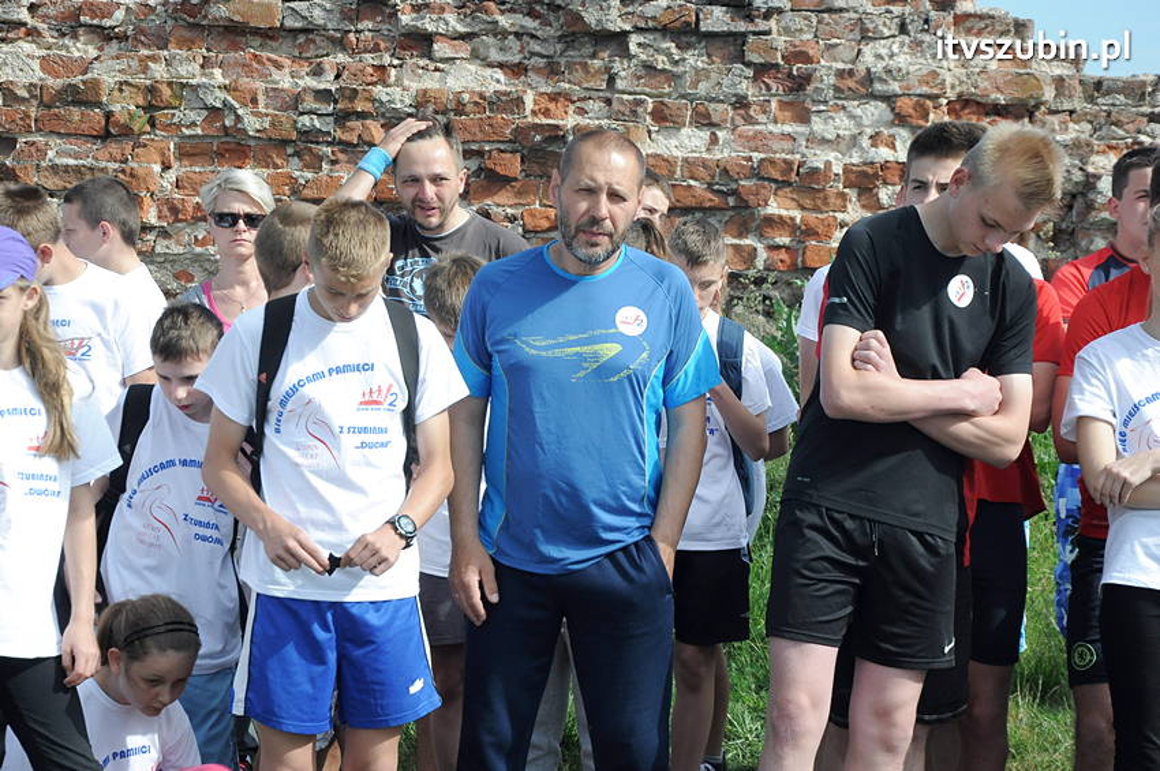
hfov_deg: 19.5
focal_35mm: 105
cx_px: 580
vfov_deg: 13.0
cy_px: 386
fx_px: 3380
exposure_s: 1/1000
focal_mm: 70
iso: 800
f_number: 8
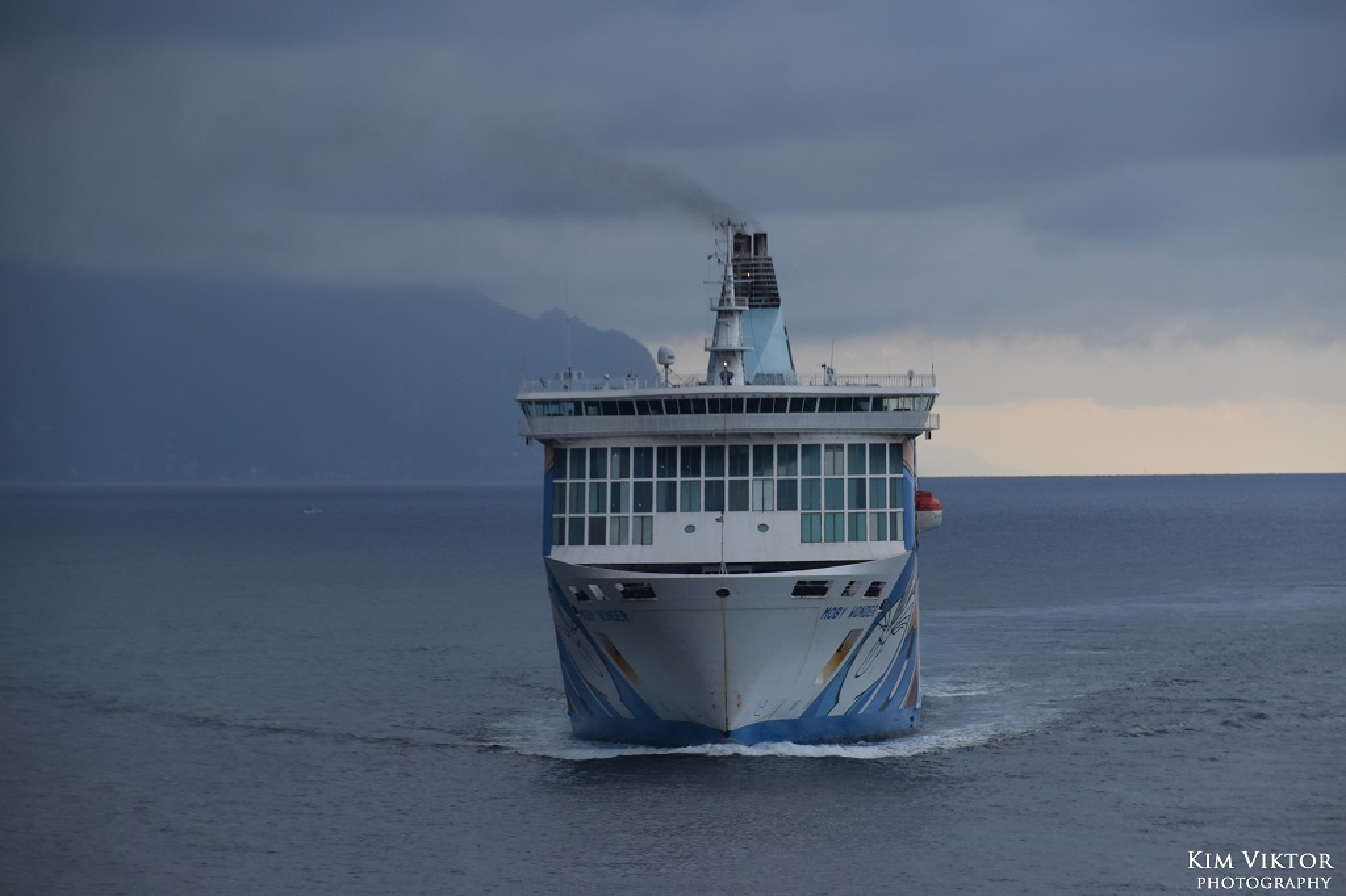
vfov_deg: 10.7
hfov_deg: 16.1
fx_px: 4765
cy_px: 448
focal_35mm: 128
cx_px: 673
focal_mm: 85
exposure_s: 1/200
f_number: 7.1
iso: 400
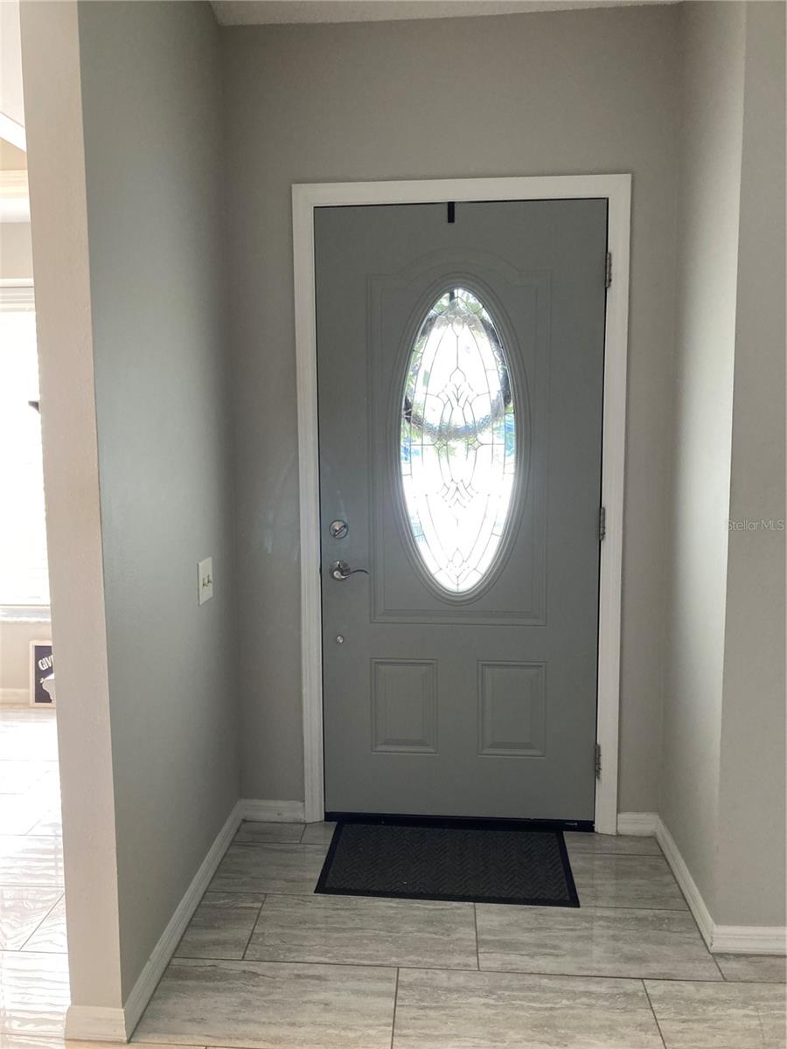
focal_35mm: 28
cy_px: 524
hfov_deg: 49.7
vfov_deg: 63.4
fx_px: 849
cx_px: 394
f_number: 1.8
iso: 125
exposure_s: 1/60
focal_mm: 3.99
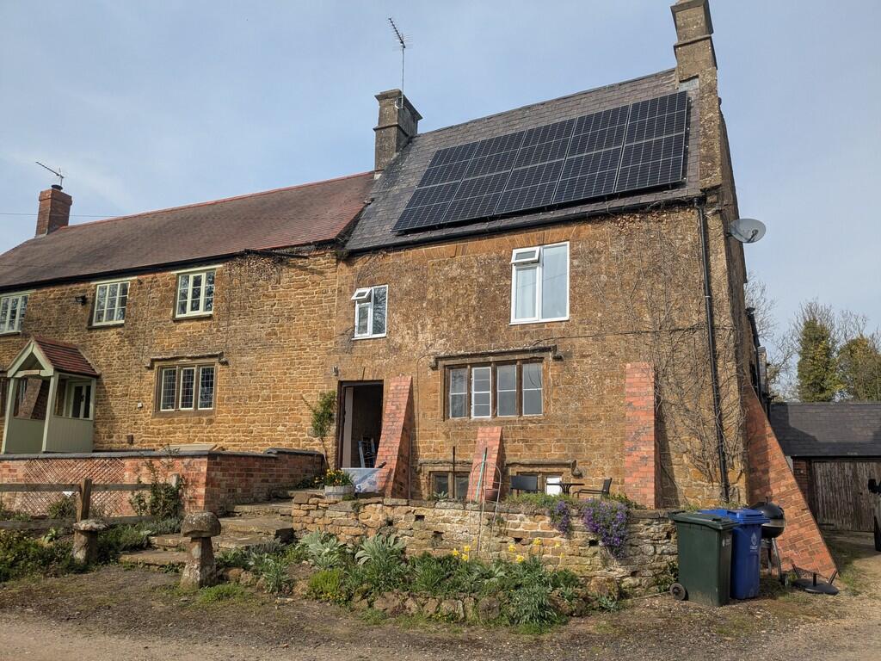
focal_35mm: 27
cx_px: 440
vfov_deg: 51.4
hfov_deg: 65.3
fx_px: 687
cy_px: 330
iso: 60
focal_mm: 4.38
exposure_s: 1/3344
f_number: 1.73
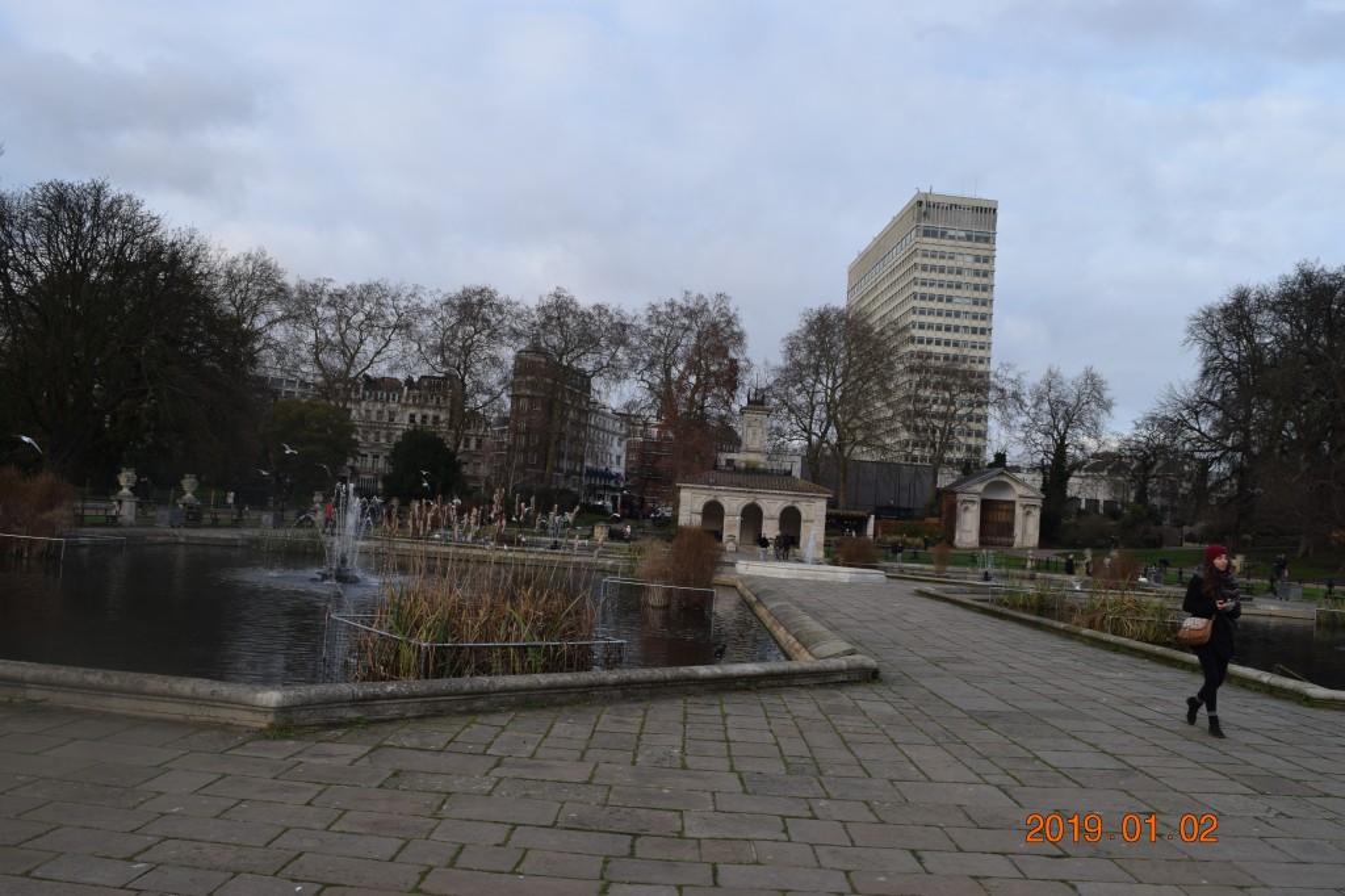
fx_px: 1008
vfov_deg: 47.9
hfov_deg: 67.4
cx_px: 672
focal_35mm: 27
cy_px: 448
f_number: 8
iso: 360
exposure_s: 1/250
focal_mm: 18
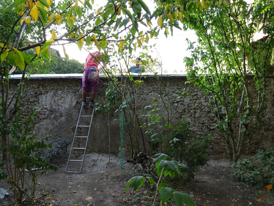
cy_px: 103
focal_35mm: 24
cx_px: 137
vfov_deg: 56.8
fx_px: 190
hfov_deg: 71.6
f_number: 3.5
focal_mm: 4.1
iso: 80
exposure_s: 1/100
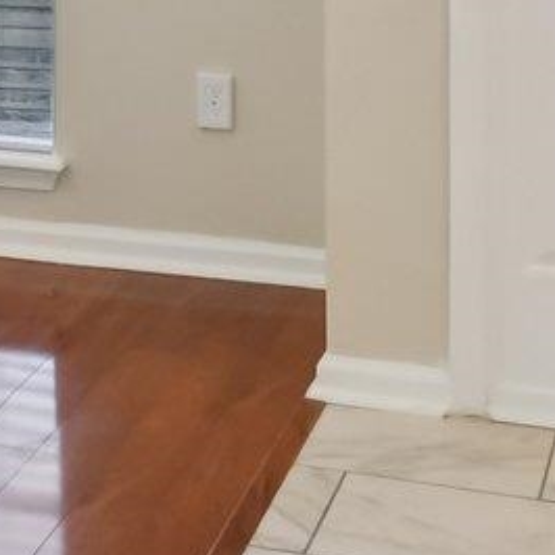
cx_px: -13
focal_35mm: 98
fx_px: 1778
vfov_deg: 16.0
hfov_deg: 17.3
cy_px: -316
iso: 400
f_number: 8
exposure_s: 1/20
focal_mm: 10
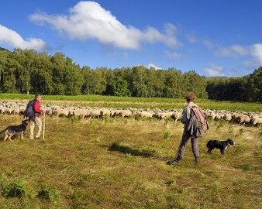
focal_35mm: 35
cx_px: 107
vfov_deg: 42.2
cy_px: 103
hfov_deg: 51.3
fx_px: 271
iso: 400
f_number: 13
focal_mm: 30
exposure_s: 1/500
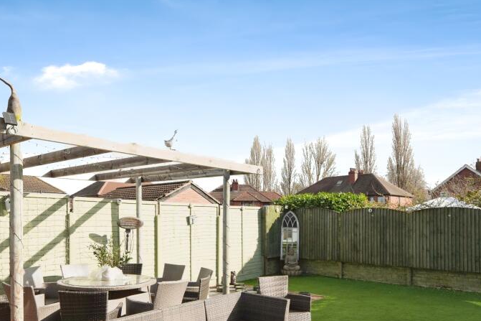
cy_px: 208
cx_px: 249
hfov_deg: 62.3
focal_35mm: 30
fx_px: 398
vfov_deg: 43.4
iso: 400
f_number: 4
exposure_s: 1/2000
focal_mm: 13
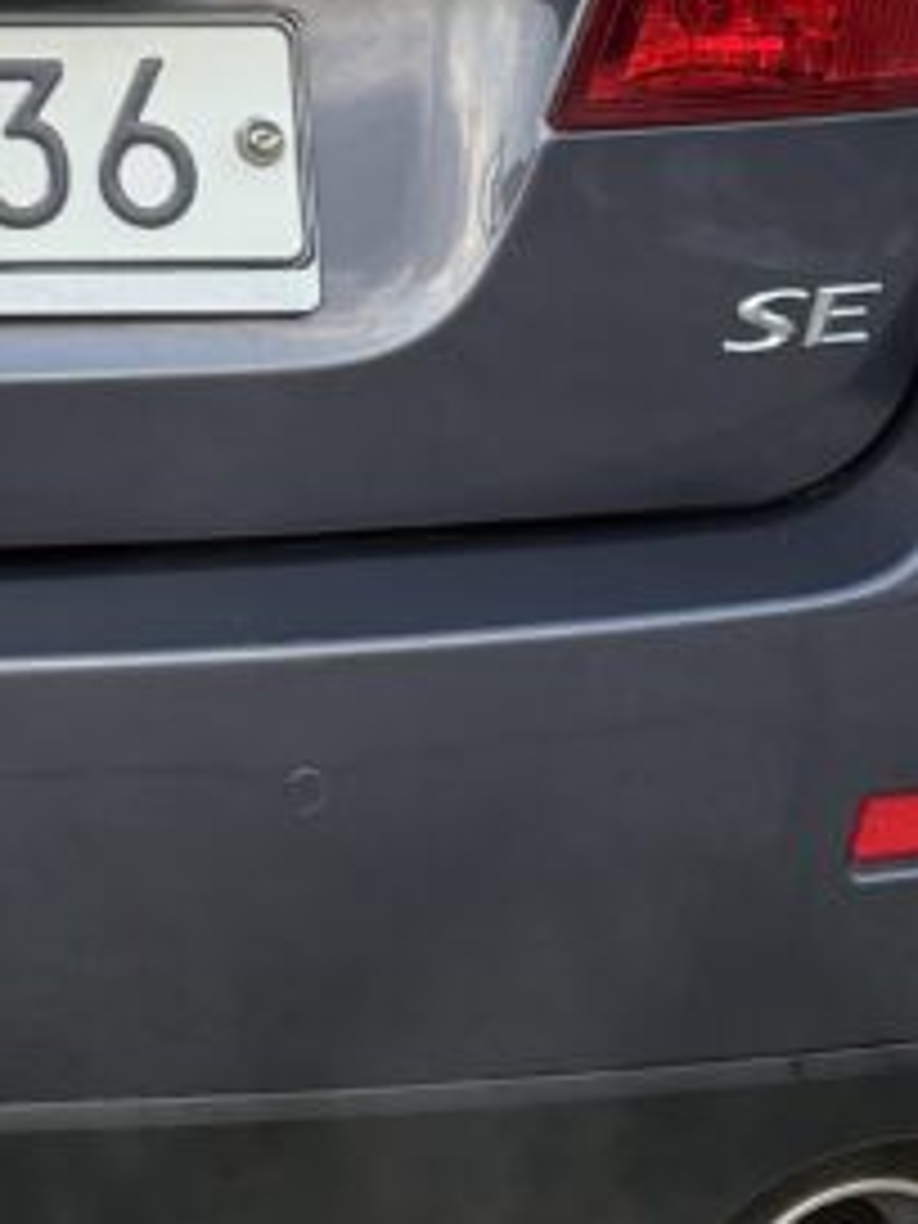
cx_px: -292
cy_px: -536
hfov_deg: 14.4
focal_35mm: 98
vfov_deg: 18.1
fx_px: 3465
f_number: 1.6
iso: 64
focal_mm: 5.96
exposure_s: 1/468
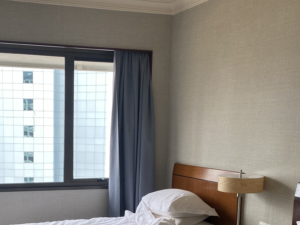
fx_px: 468
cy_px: 206
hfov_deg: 34.8
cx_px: 75
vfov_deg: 26.1
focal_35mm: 54
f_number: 1.8
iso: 64
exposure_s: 1/100
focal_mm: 4.25
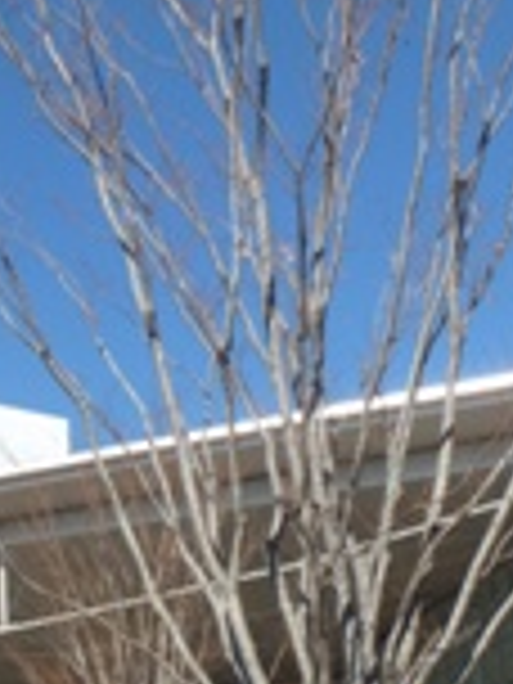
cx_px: -27
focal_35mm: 63
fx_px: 1245
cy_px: 720
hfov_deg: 22.2
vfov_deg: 28.4
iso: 100
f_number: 4.5
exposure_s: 1/400
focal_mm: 4.3
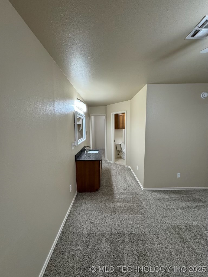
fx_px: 112
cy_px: 138
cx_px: 104
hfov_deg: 85.7
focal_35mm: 14
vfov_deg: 102.1
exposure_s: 1/120
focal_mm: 2.22
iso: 320
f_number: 2.2
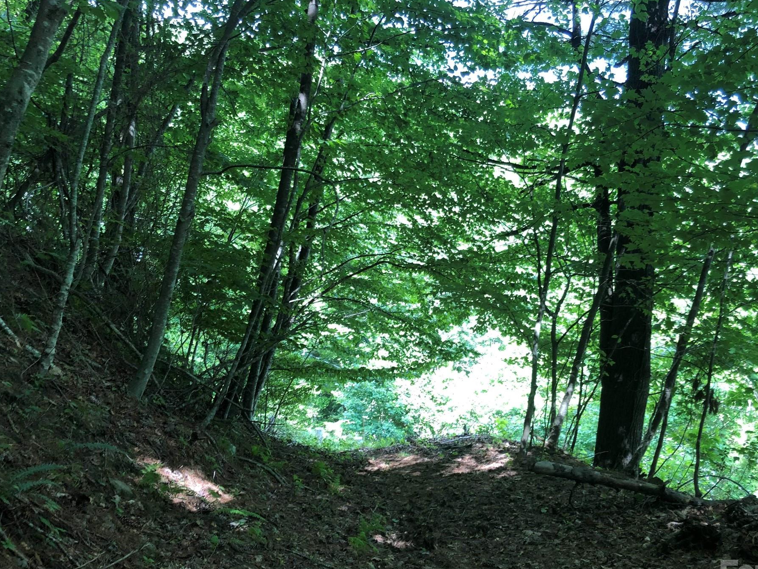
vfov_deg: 44.1
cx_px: 427
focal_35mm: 32
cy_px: 314
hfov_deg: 56.6
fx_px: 701
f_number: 1.8
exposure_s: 1/60
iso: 32
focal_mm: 3.99
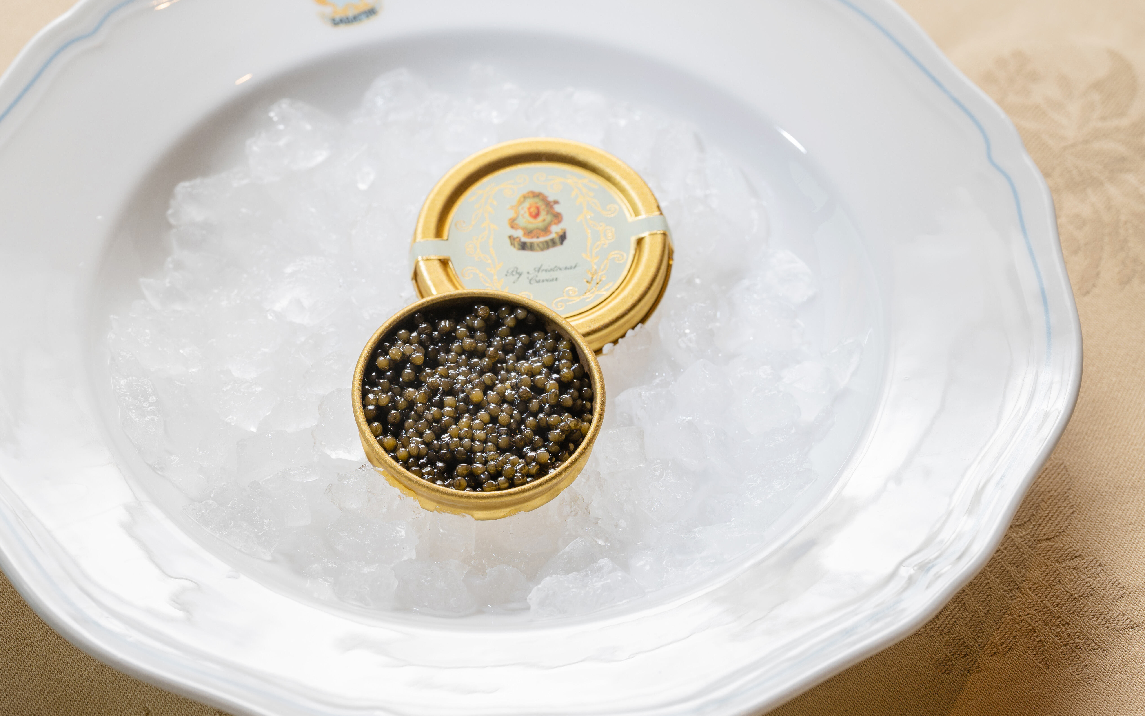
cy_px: 319
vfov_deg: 10.4
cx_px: 480
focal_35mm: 126
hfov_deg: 16.6
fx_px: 3932
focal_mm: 105
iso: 125
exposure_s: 1/100
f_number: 7.1
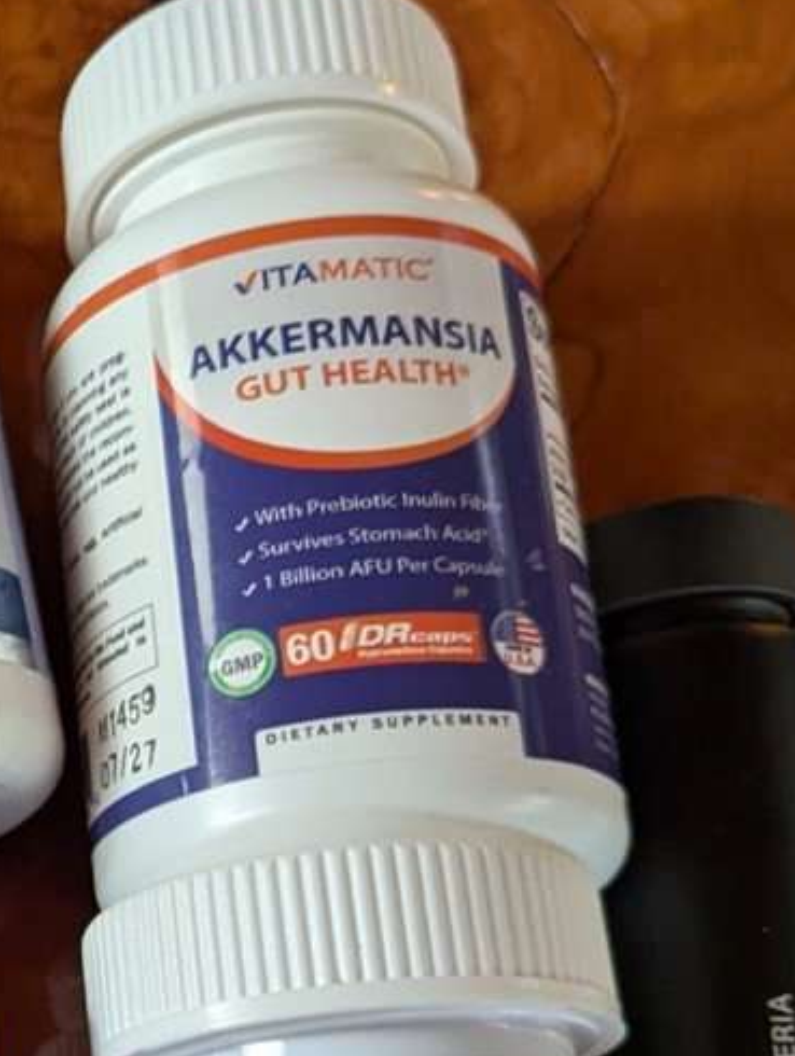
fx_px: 2382
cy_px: 865
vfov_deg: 24.5
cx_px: -409
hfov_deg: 17.1
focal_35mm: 78
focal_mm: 6.81
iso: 880
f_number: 1.85
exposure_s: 1/145
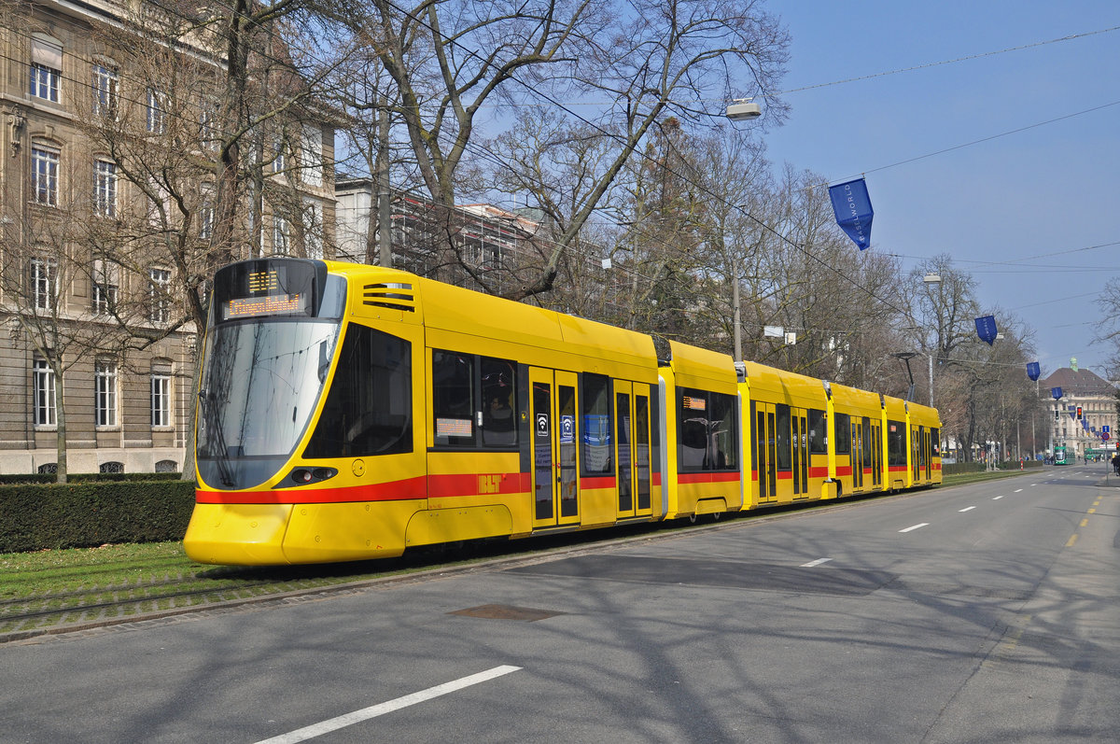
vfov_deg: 36.8
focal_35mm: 36
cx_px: 560
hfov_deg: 53.2
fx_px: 1119
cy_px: 372
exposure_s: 1/1000
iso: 400
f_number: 8
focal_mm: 24
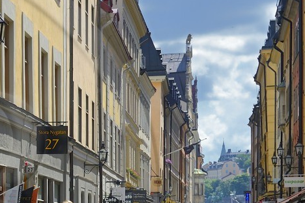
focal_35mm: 130
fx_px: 1101
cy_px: 198
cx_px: -112
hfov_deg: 14.9
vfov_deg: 10.5
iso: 100
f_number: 8
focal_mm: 38
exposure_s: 1/250
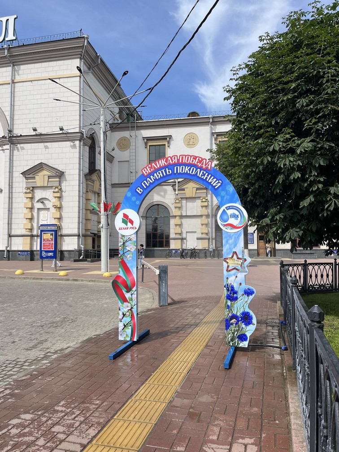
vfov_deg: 67.3
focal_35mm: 26
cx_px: 170
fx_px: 339
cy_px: 226
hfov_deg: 53.1
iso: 50
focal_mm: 5.1
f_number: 1.6
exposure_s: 1/2571
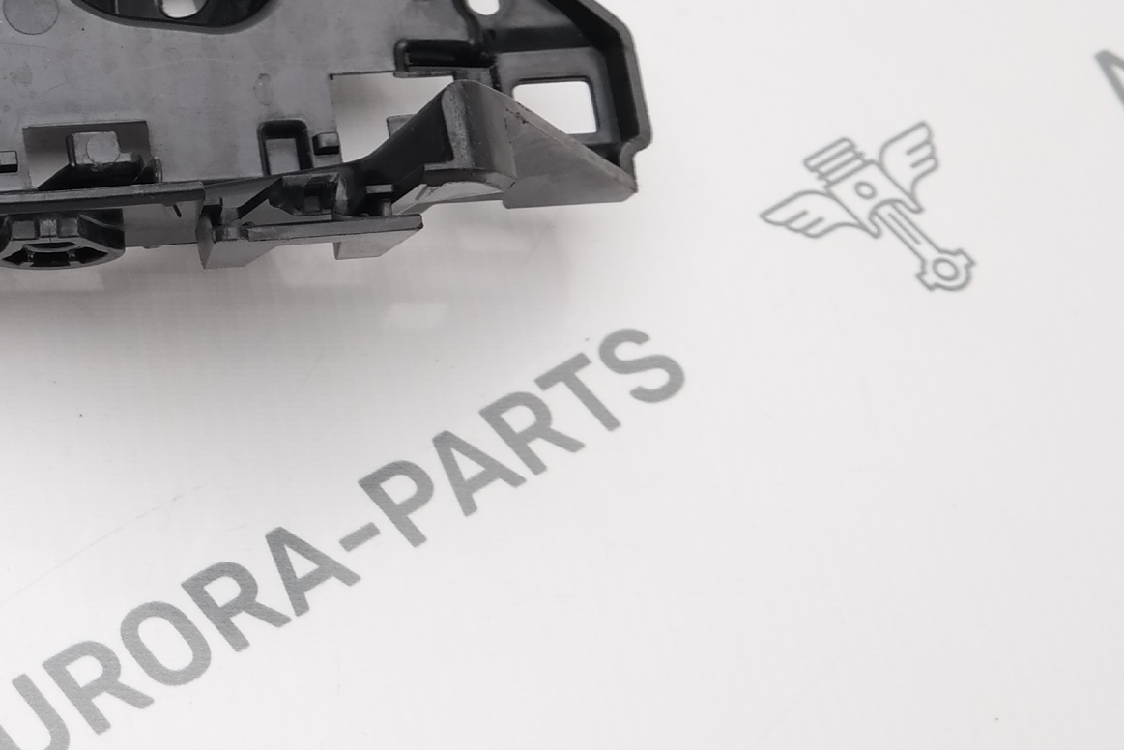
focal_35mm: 127
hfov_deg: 15.3
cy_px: -94
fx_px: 3966
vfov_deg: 10.7
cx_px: -391
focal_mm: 25
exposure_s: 1/100
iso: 100
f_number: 4
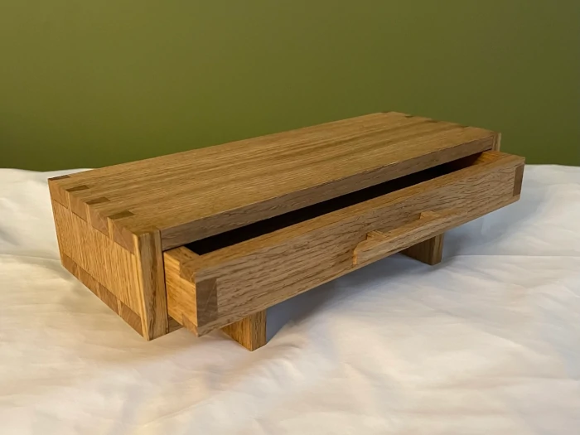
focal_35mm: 26
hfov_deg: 67.3
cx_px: 290
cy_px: 218
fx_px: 436
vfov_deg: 53.1
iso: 500
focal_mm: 4.2
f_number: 1.6
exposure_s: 1/33
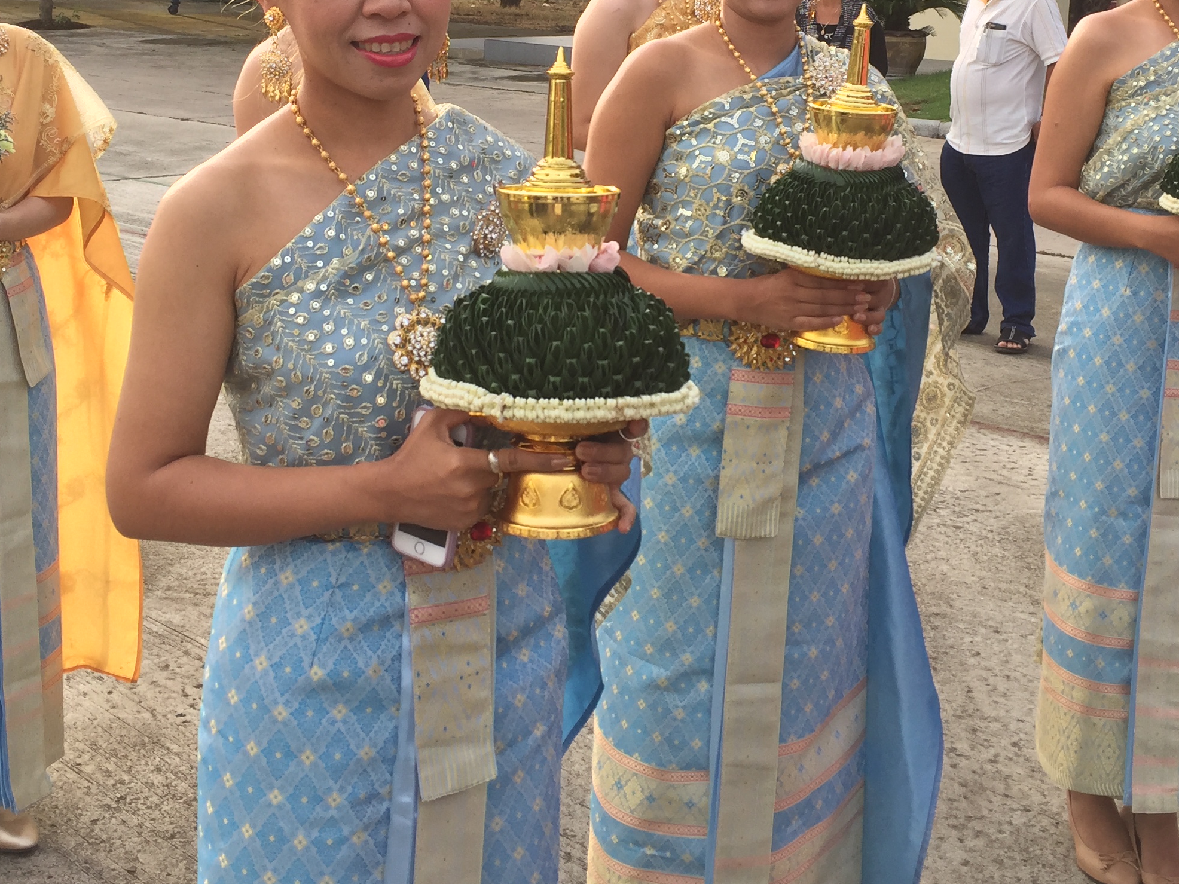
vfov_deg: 29.8
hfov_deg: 39.6
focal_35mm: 48
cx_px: 633
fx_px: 1635
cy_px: 236
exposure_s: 1/350
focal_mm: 4.15
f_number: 2.2
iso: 32
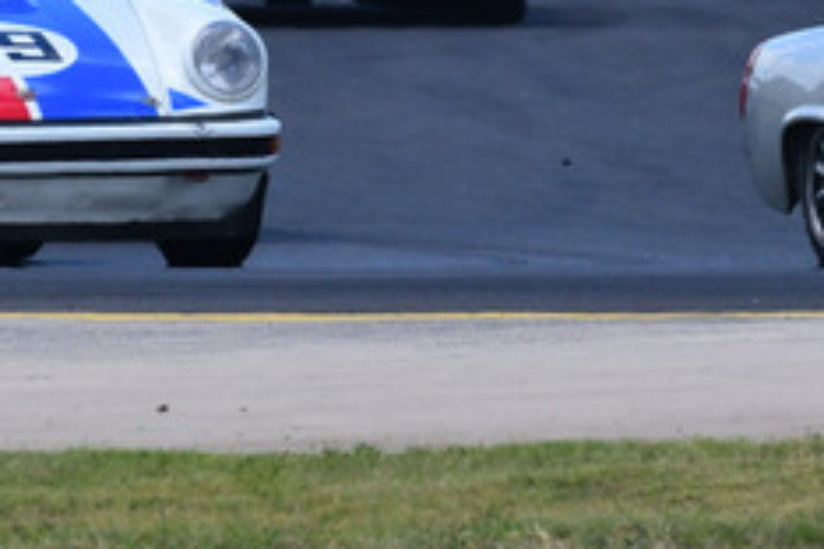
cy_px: -176
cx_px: -92
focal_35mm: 1900
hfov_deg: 1.1
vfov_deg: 0.7
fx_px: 43485
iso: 500
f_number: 10
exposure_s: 1/640
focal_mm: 370
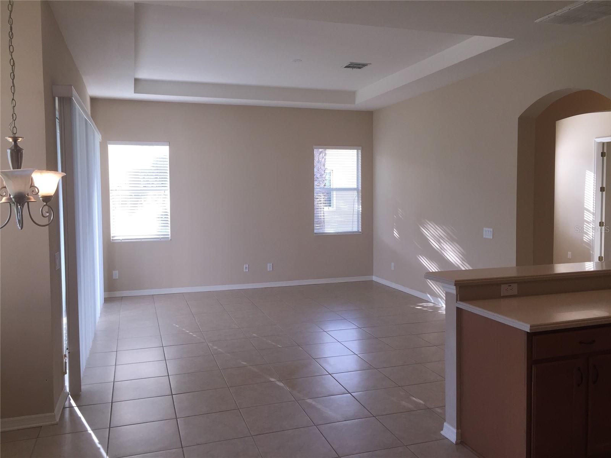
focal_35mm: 29
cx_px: 306
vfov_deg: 48.2
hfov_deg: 61.7
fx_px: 512
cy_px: 229
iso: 50
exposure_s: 1/120
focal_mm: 4.15
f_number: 2.2
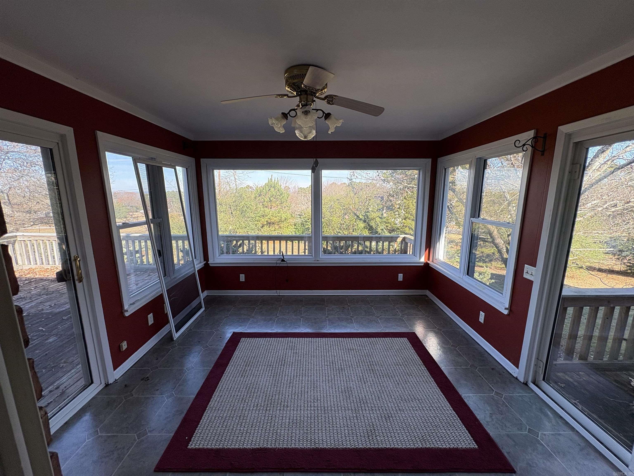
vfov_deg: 85.7
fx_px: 256
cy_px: 238
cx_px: 317
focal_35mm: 14
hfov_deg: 102.1
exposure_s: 1/200
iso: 40
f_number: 2.2
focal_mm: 2.22
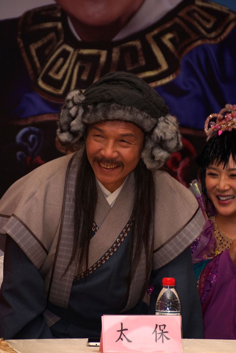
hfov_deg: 4.0
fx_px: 3386
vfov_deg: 6.0
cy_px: 176
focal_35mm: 345
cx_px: 118
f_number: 6.3
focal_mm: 230
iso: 400
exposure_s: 1/160
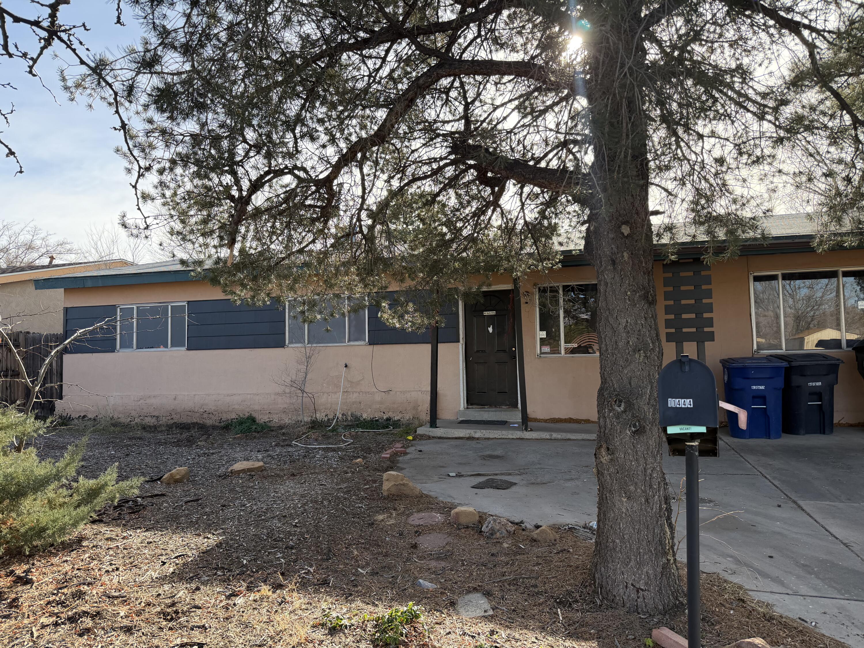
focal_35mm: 24
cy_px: 324
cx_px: 432
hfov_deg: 71.6
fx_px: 599
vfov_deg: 56.8
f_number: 1.78
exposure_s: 1/1361
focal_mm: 6.76
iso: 100
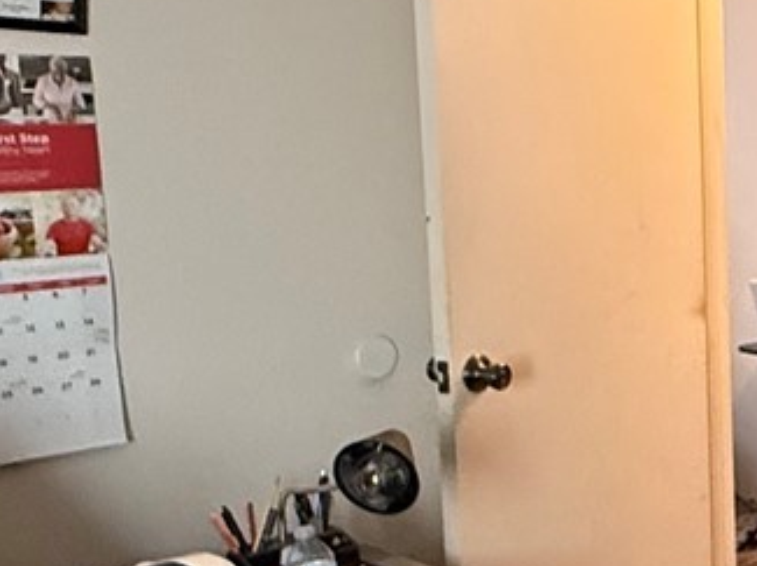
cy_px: 319
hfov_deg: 25.1
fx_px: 1507
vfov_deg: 21.3
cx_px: 929
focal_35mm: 69
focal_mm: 2.22
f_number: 2.2
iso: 800
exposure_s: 1/60
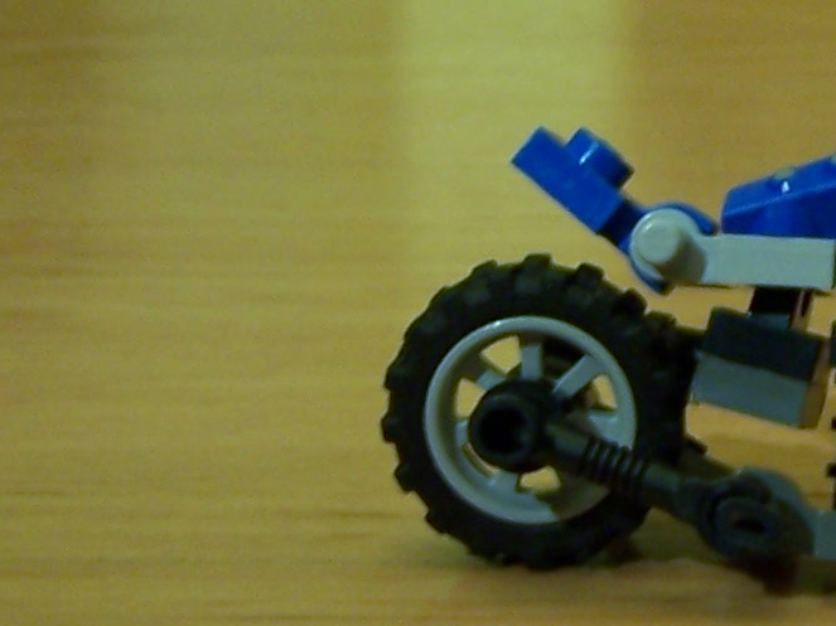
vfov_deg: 11.2
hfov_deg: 14.4
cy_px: 191
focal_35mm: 132
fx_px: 3187
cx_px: 1048
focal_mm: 6.3
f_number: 2.8
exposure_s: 1/2
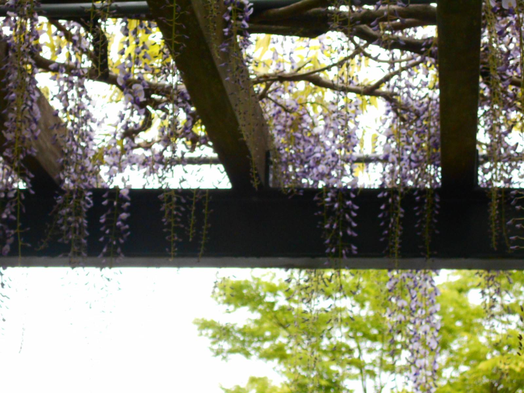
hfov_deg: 17.4
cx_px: 262
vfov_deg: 13.1
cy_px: 196
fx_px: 1711
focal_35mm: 113
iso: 400
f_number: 6
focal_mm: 20.1
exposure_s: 1/125
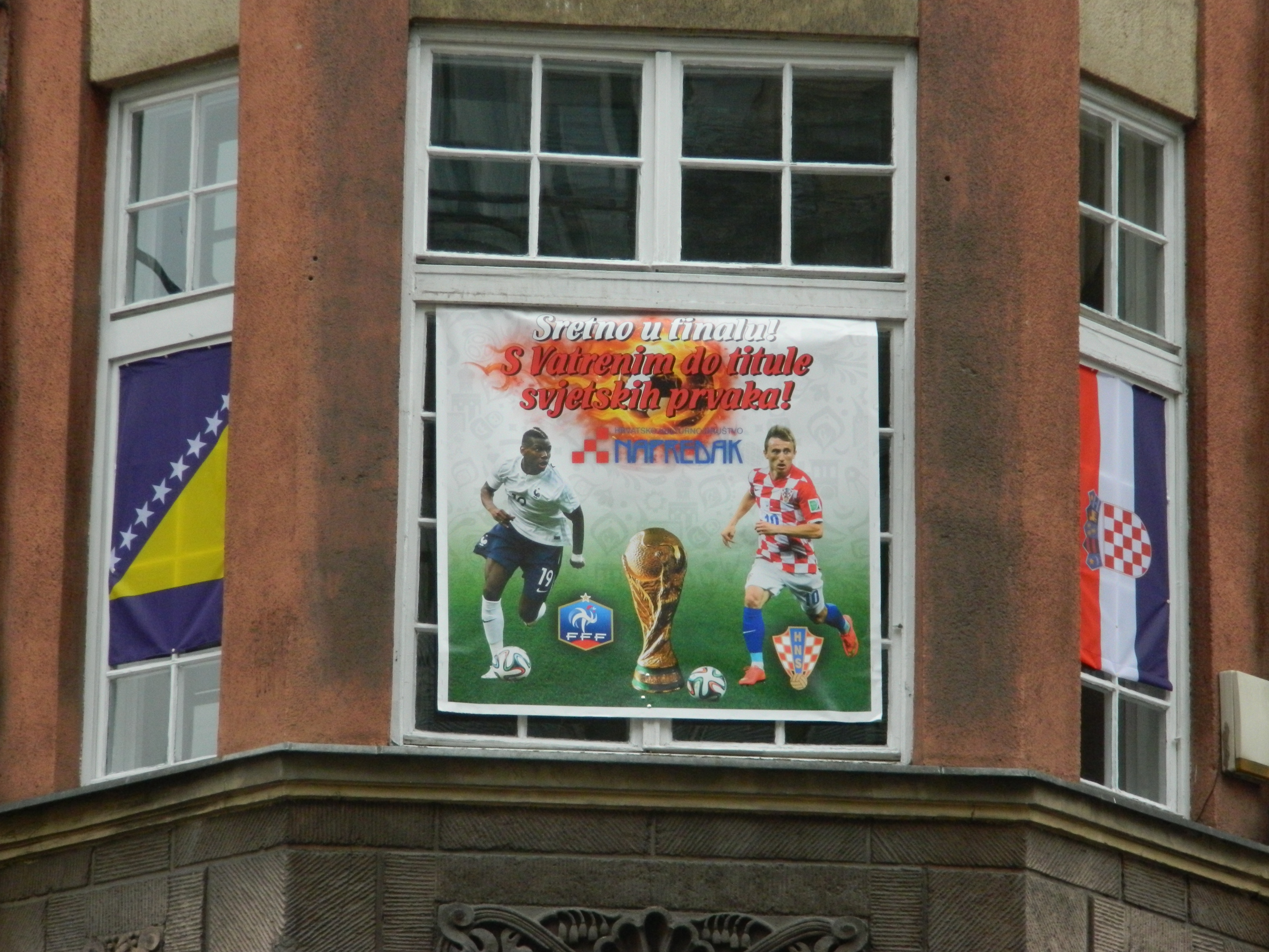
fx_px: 8102
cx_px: 634
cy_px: 476
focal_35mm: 221
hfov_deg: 9.0
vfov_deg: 6.7
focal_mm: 39.7
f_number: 5.4
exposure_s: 1/500
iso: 360
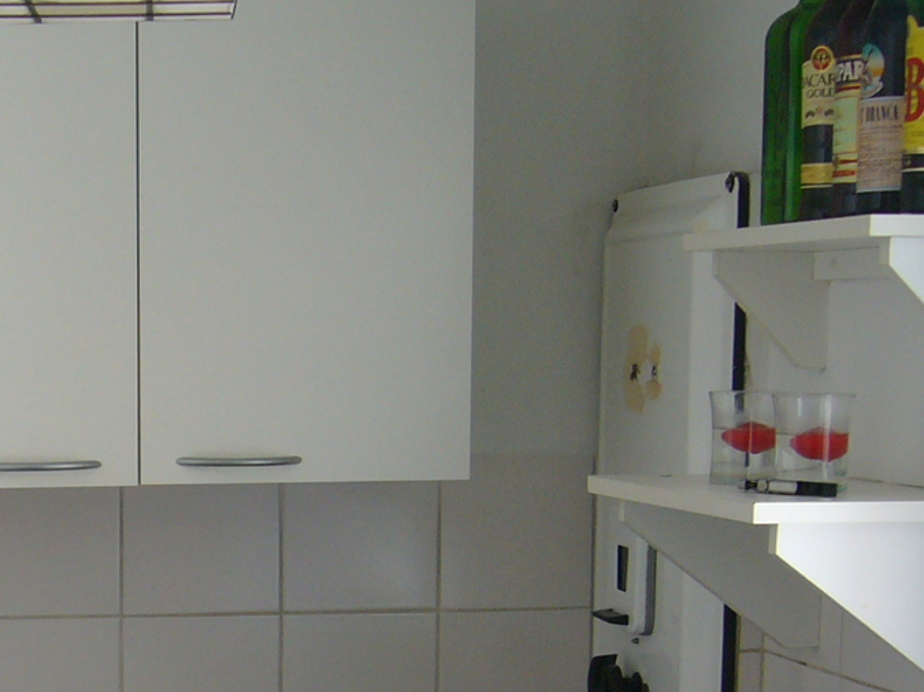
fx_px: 2215
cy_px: 693
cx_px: 75
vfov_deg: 17.4
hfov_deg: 22.9
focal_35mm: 83
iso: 100
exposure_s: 1/40
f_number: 2.8
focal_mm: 5.8
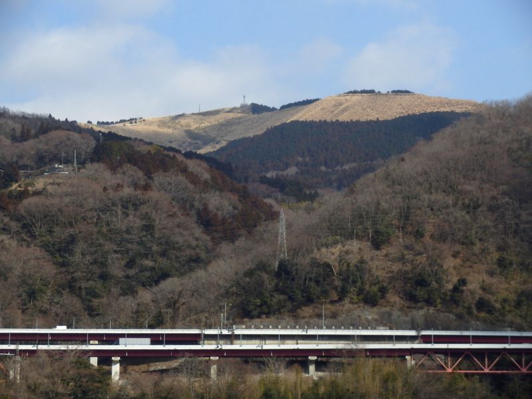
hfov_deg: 15.9
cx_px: 266
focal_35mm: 124
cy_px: 200
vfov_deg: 12.0
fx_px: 1906
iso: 80
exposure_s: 1/640
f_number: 5.7
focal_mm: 21.9
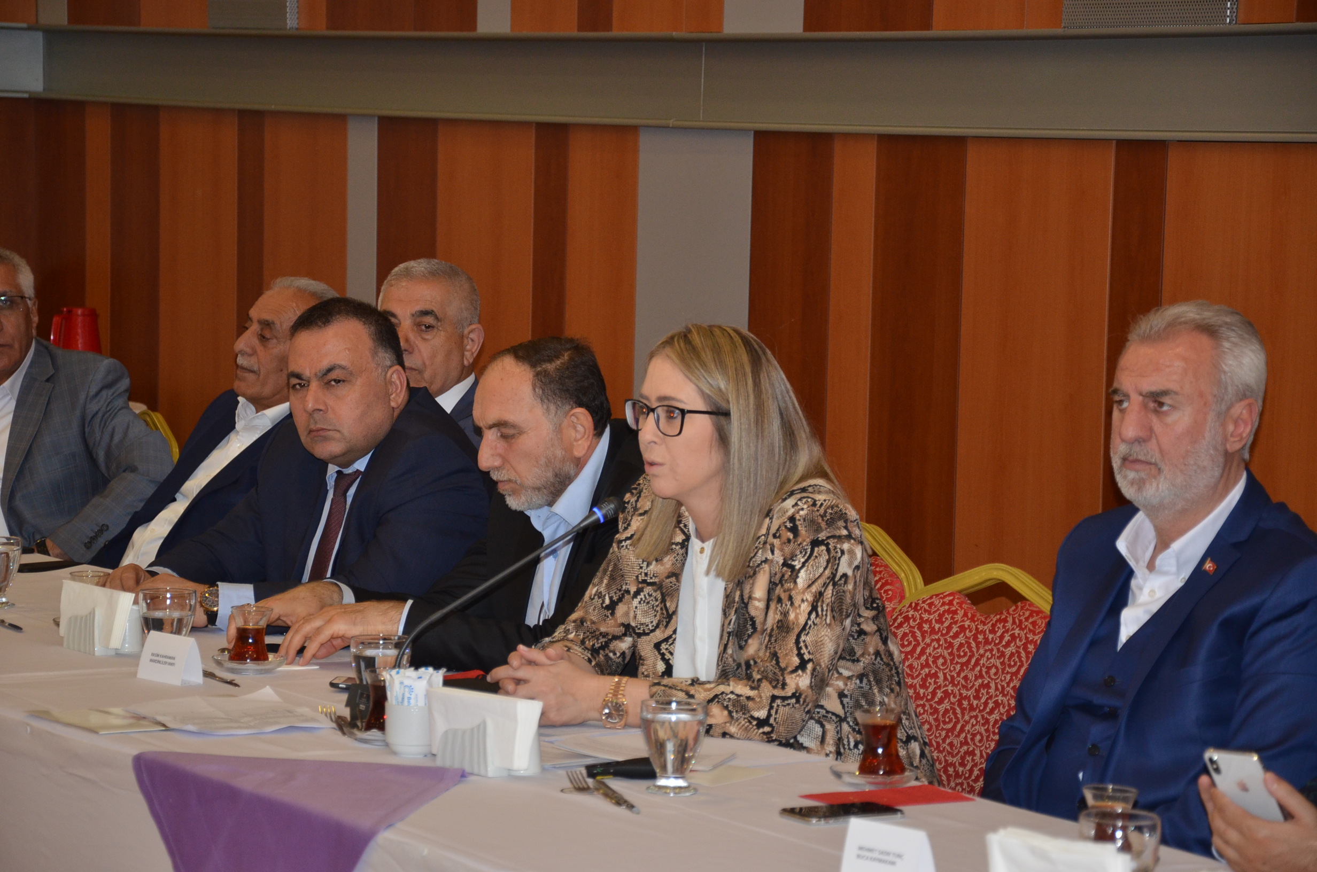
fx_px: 4381
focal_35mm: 120
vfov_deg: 11.4
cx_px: 658
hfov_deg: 17.1
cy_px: 436
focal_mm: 80
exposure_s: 1/60
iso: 800
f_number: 5.3
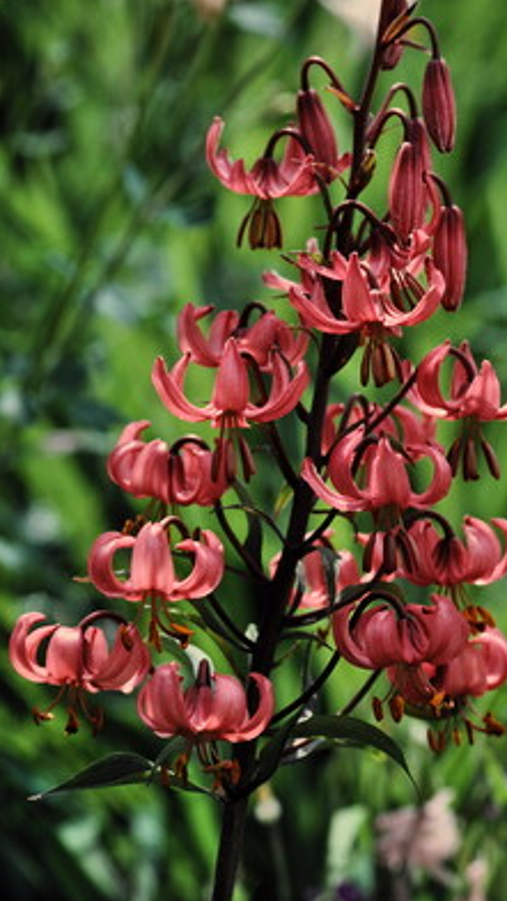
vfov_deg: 22.5
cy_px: 452
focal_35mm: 95
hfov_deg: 12.7
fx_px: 2271
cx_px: 288
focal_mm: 60
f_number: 9
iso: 200
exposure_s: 1/125
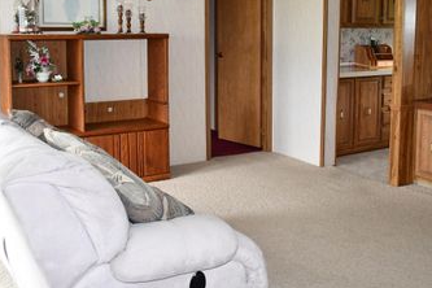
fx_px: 540
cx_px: 259
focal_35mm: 45
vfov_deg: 29.6
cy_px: 91
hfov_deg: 43.4
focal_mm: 20
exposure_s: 1/60
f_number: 3.5
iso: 1600
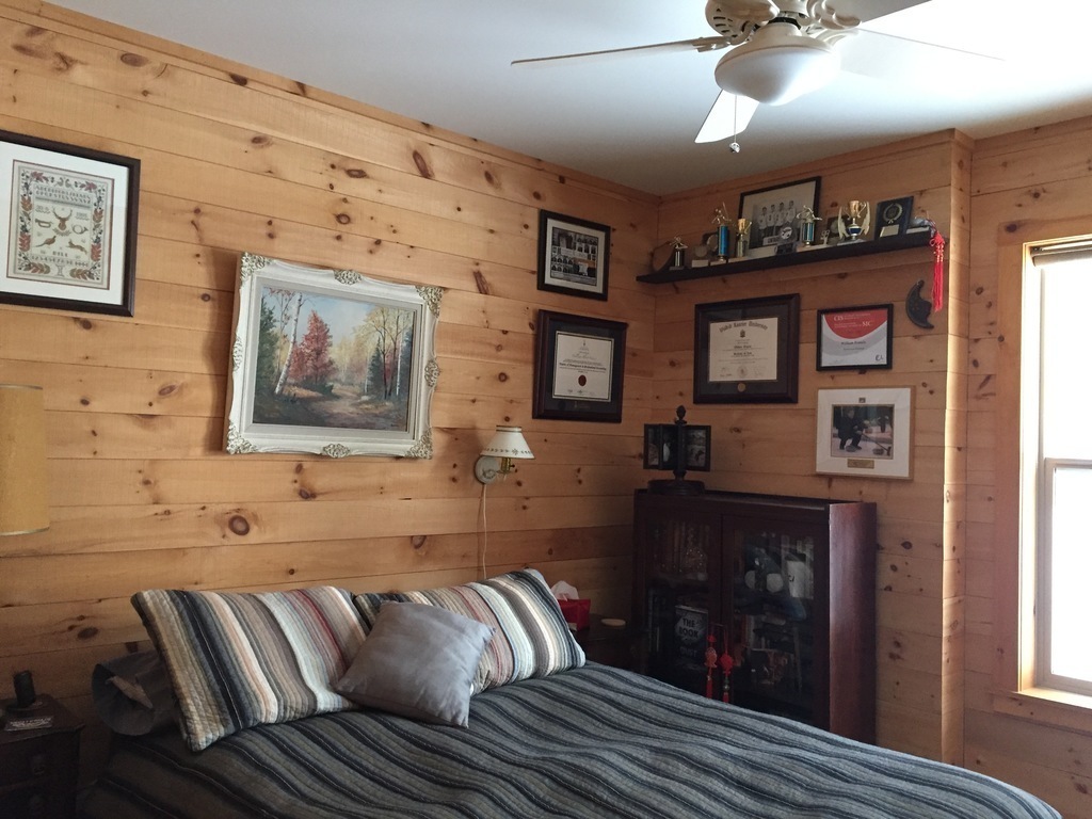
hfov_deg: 61.7
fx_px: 915
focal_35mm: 29
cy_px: 410
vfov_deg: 48.2
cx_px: 546
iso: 250
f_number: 2.2
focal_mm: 4.15
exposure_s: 1/15
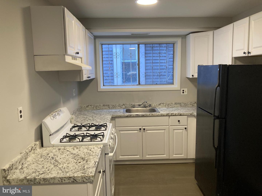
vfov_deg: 49.7
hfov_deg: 63.4
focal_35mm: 28
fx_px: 212
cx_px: 131
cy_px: 98
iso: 160
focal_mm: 3.99
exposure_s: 1/60
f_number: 1.8
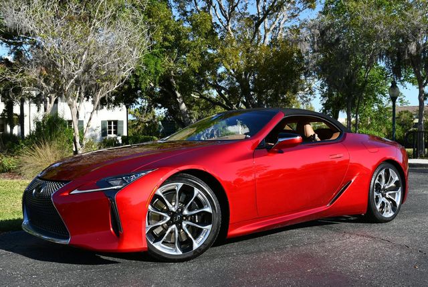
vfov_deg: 30.6
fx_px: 524
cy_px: 144
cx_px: 214
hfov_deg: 44.5
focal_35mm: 44
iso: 100
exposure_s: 1/250
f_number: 8
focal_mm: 22
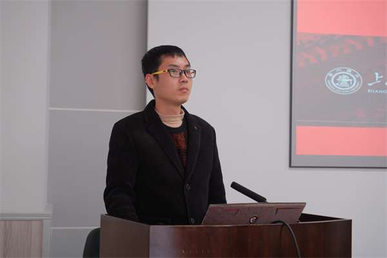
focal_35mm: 60
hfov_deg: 33.4
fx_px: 645
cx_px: 194
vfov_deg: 22.6
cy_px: 129
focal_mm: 40.3
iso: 500
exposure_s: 1/70
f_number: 2.8
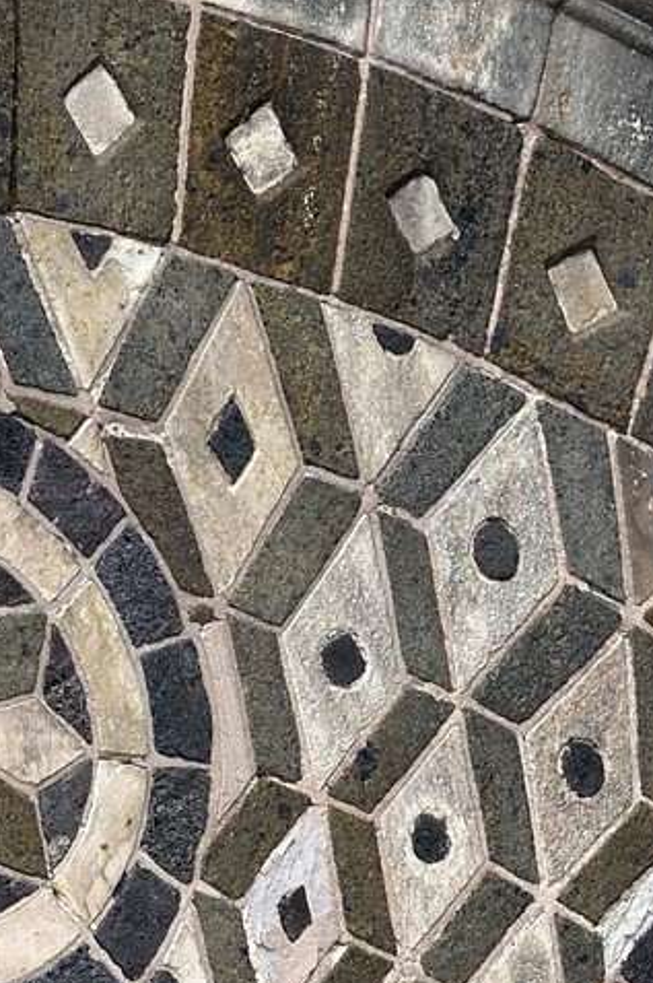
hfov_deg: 1.4
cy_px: 2103
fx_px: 27484
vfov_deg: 2.0
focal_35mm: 1008
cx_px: 352
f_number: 5.6
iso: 200
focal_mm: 200
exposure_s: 1/250
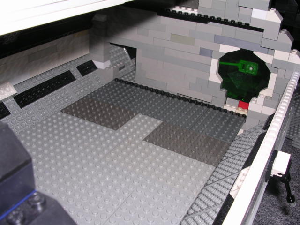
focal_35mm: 38
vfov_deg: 37.7
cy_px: 112
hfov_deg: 49.0
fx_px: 329
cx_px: 150
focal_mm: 5.8
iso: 100
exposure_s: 1/60.1
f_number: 5.6
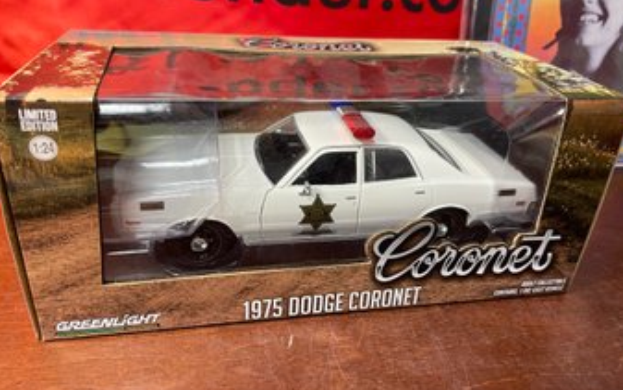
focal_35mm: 28
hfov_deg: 66.4
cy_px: 175
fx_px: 476
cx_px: 315
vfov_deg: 44.5
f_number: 1.6
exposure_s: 1/60
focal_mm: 4.2
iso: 100
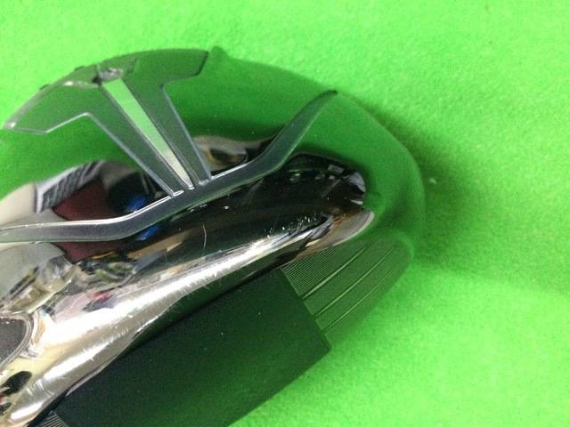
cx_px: 285
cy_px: 214
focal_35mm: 31
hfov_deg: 58.4
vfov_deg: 45.4
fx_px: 510
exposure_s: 1/15
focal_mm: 3.3
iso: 250
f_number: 2.4
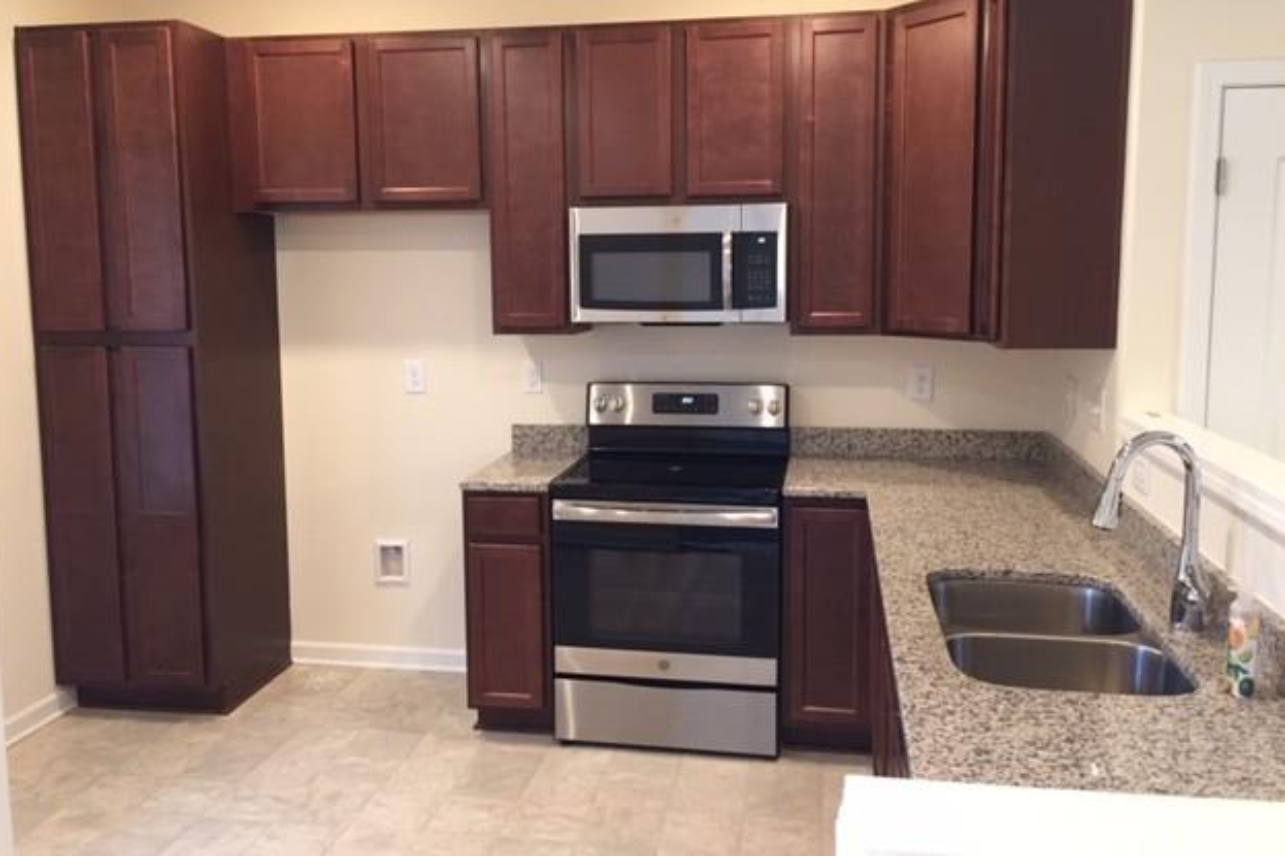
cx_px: 633
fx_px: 1106
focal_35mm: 31
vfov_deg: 42.3
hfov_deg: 60.3
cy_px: 394
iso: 125
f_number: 2.2
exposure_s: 1/30
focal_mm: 4.15
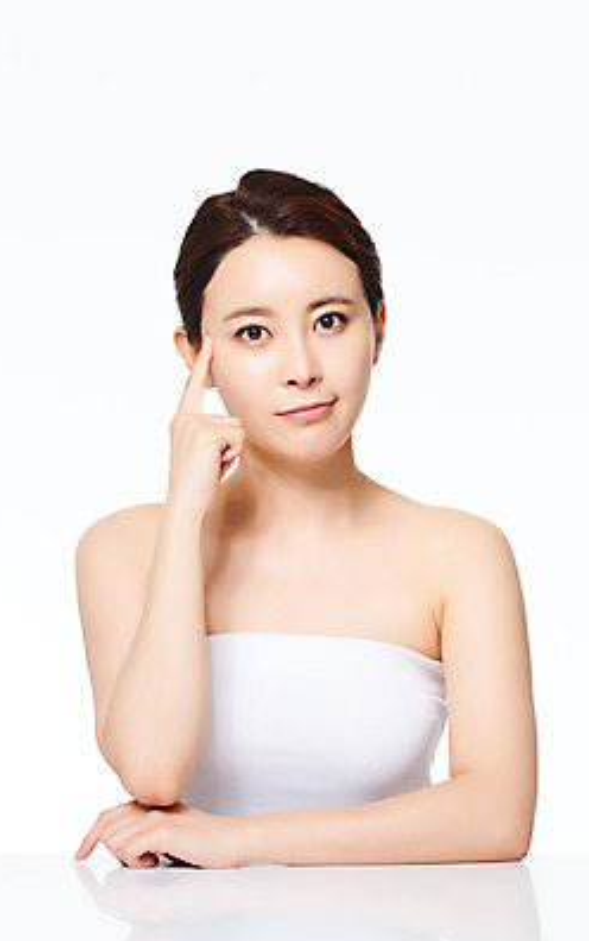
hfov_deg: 12.1
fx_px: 2770
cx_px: 300
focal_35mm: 108
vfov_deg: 19.3
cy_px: 470
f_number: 16
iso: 64
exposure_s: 1/125
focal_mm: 105
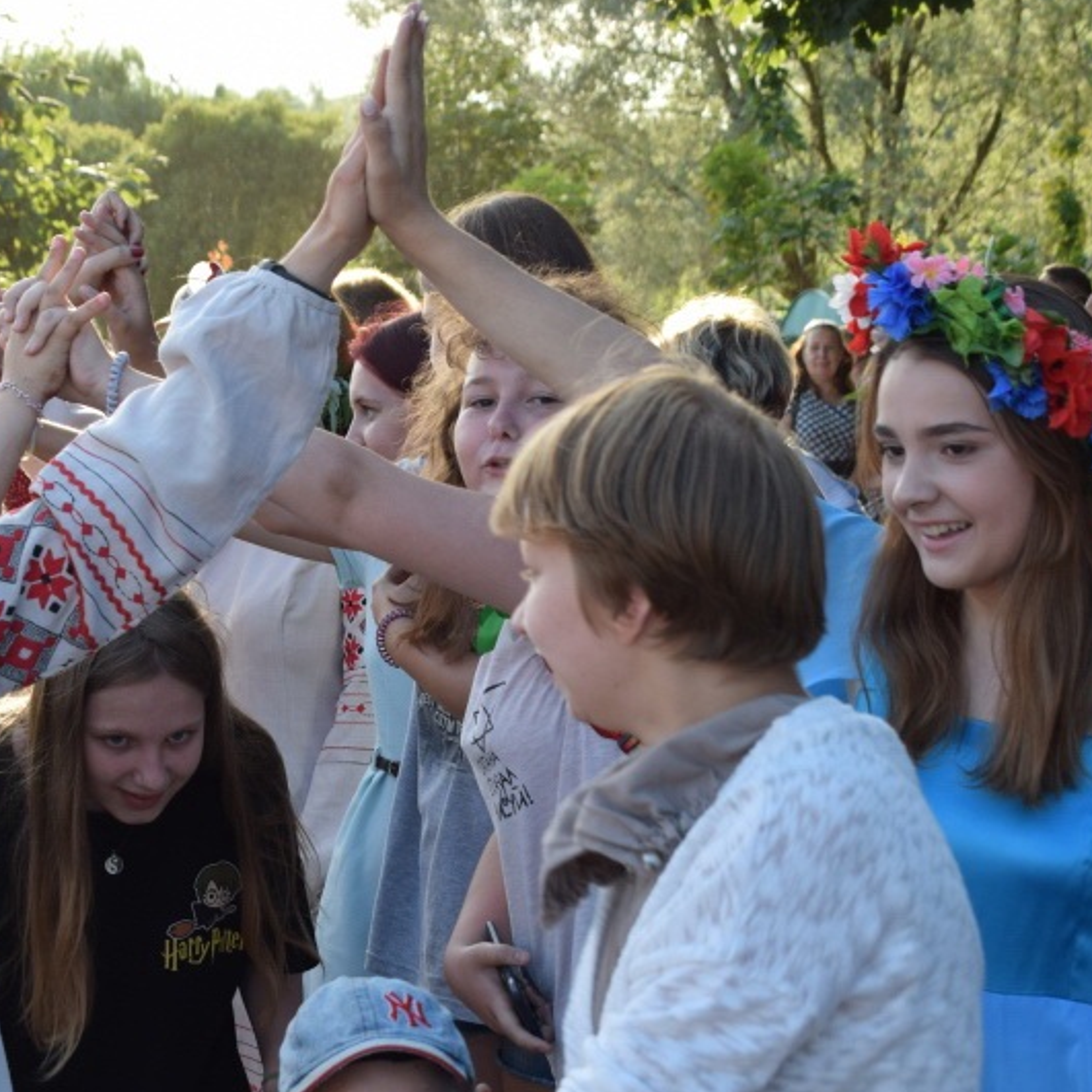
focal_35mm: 118
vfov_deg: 14.8
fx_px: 4211
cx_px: 463
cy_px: 624
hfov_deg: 14.8
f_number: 8
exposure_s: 1/250
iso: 400
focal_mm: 48
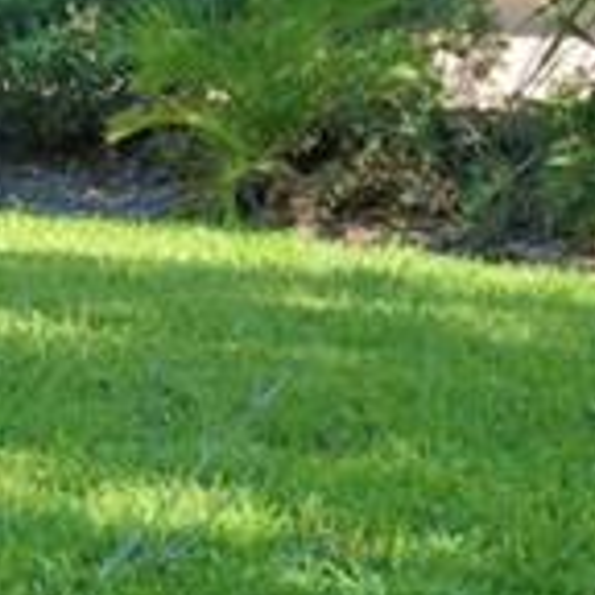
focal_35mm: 284
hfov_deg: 6.0
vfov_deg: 6.1
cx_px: -562
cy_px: -413
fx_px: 5523
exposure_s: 1/250
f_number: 8
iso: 100
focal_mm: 20
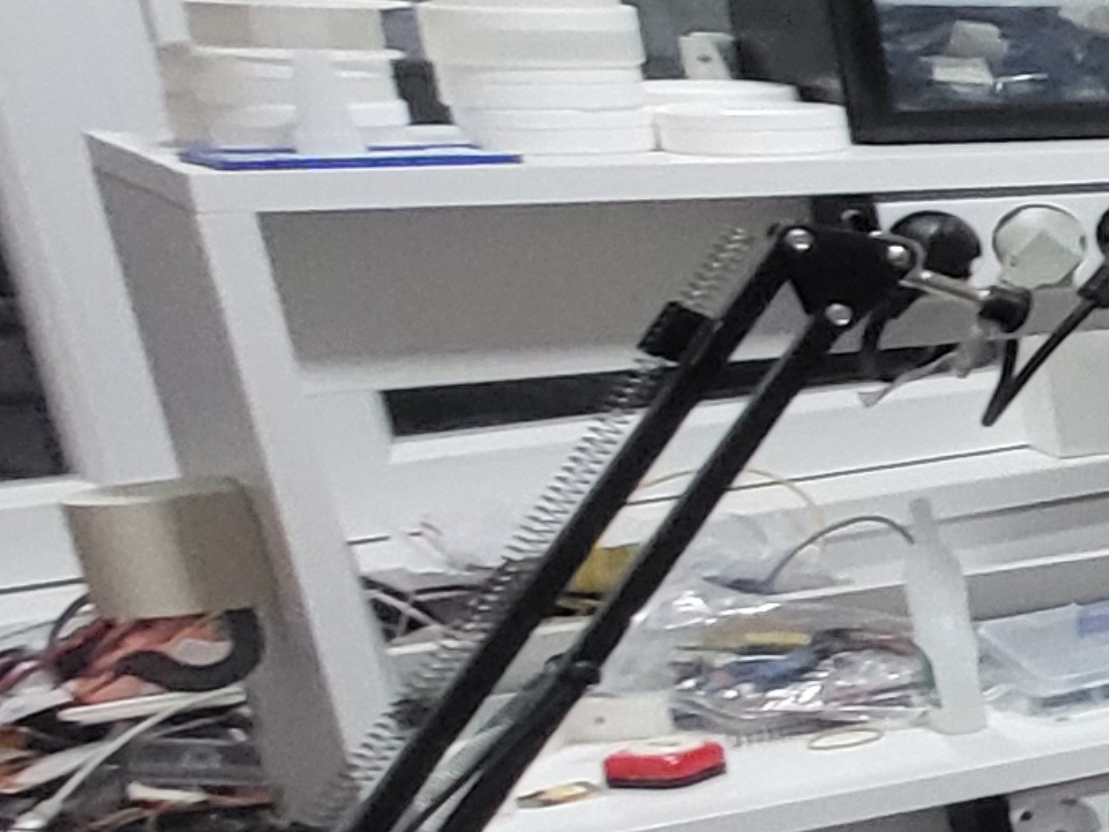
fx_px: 2435
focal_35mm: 76
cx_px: 3116
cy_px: 673
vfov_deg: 19.2
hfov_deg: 12.5
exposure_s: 1/33.3
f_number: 2.2
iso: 320
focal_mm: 1.74
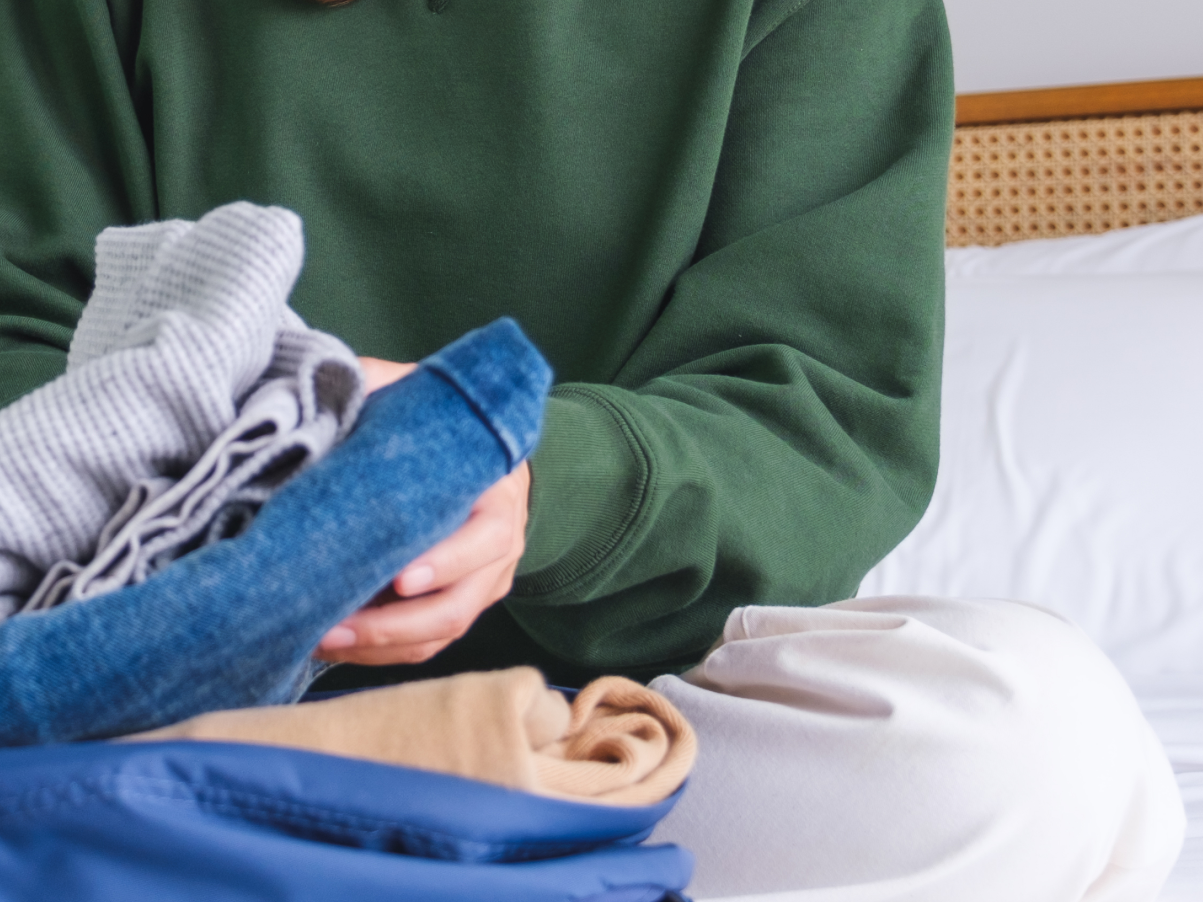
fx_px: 3058
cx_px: 77
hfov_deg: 21.7
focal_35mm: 88
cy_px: 66
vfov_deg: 16.5
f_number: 2.8
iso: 160
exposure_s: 1/105
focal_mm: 22
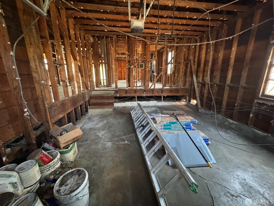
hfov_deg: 102.1
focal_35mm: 14
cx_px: 137
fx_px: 111
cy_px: 103
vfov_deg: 85.7
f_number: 2.2
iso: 1250
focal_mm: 2.22
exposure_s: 1/58
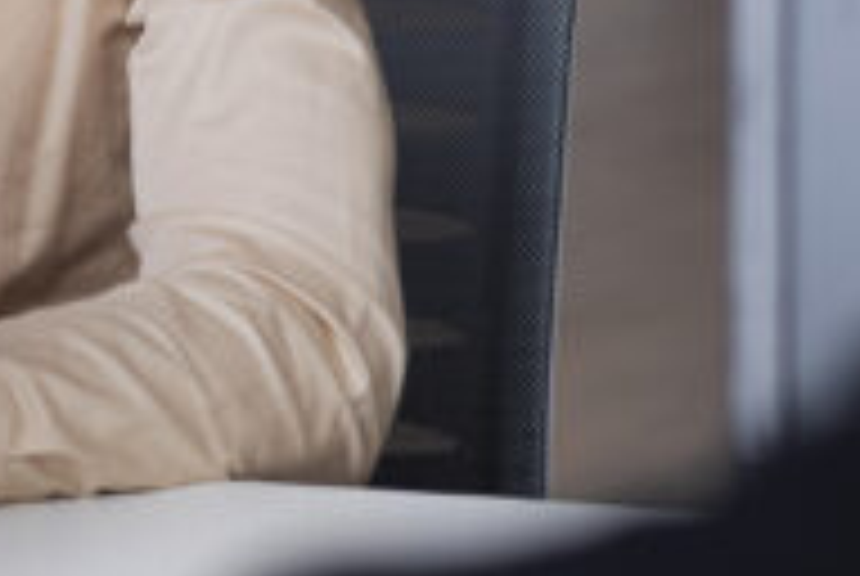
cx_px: -973
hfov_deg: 6.5
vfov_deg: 4.5
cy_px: -76
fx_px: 7345
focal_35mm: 307
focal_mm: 55
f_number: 2.8
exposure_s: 1/200
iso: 200
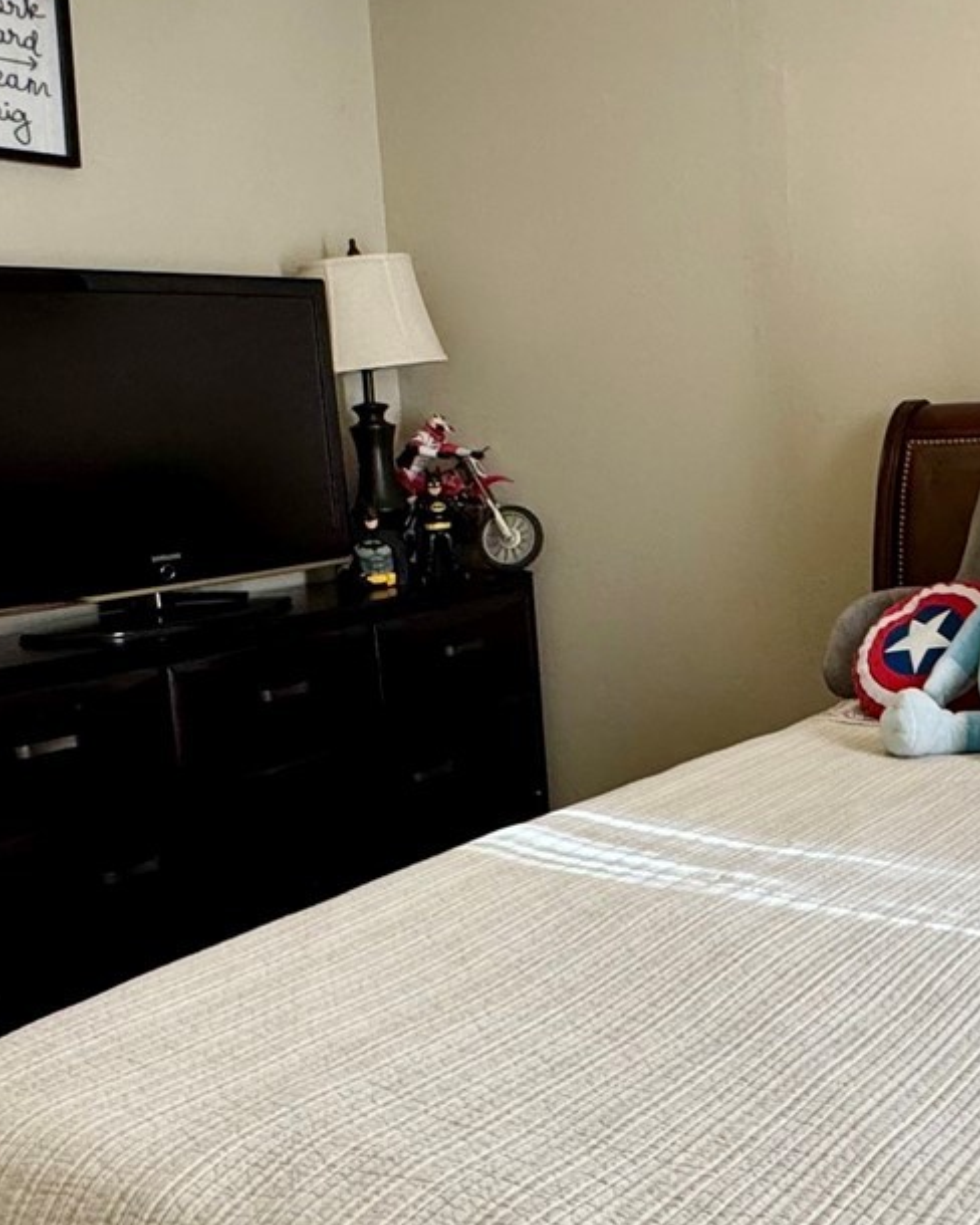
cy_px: 651
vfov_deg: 42.9
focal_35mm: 43
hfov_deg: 34.3
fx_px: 1559
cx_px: 707
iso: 250
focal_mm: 2.22
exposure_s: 1/120
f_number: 2.2
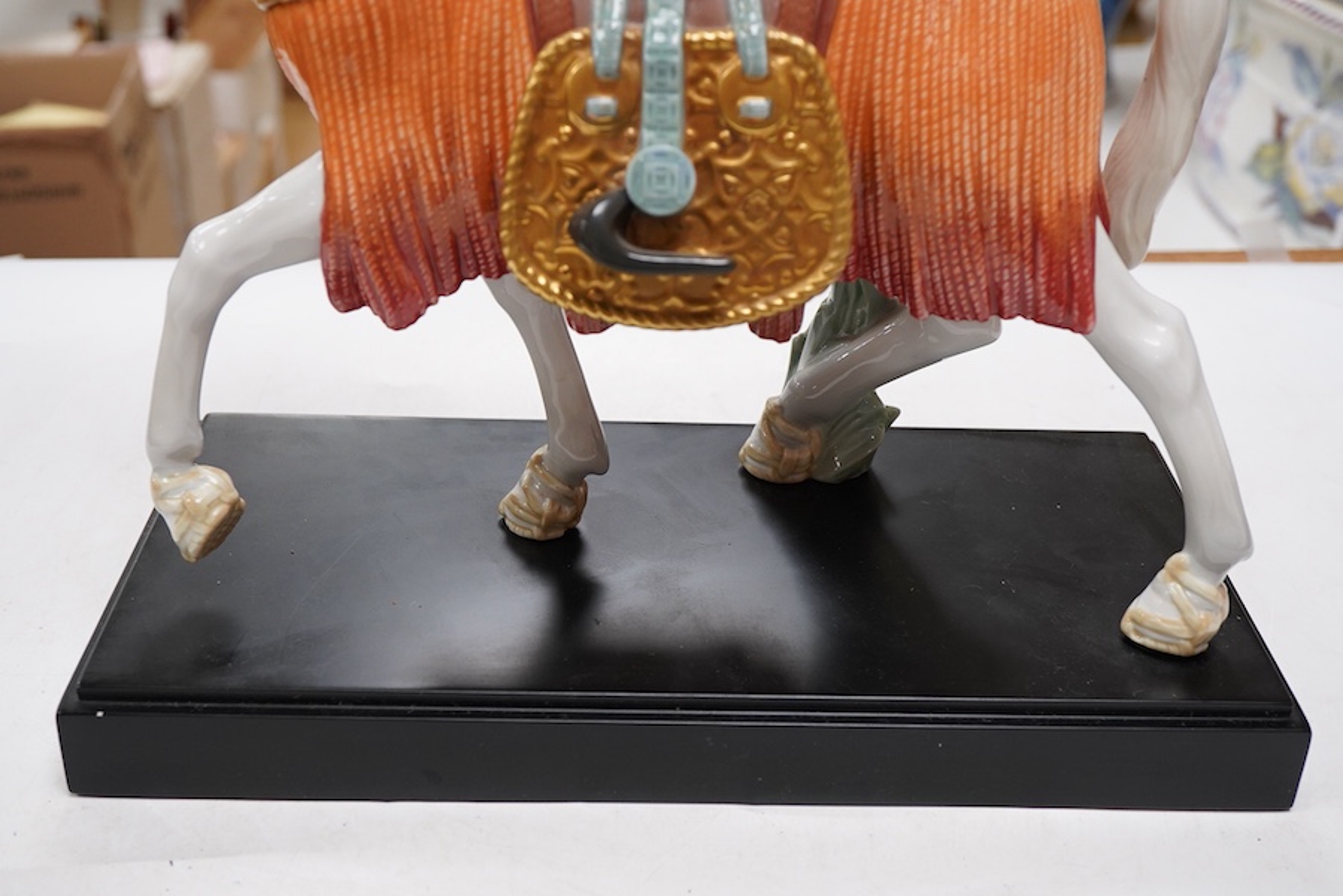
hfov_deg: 43.6
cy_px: 448
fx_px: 1679
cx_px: 672
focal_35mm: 45
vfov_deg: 29.9
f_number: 9
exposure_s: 1/125
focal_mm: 30
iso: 1250
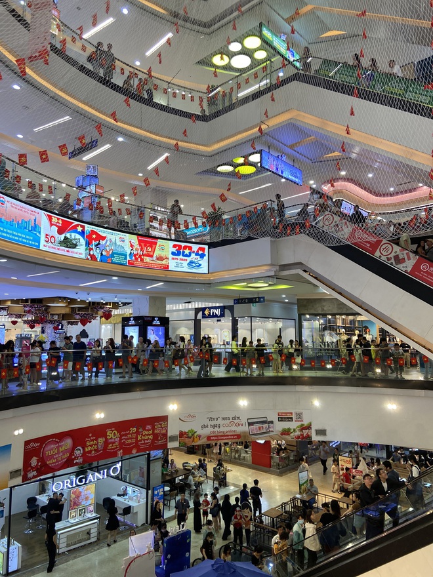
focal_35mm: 26
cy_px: 288
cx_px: 216
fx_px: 434
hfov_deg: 53.1
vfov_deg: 67.3
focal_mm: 4.25
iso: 80
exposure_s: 1/100
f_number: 1.8
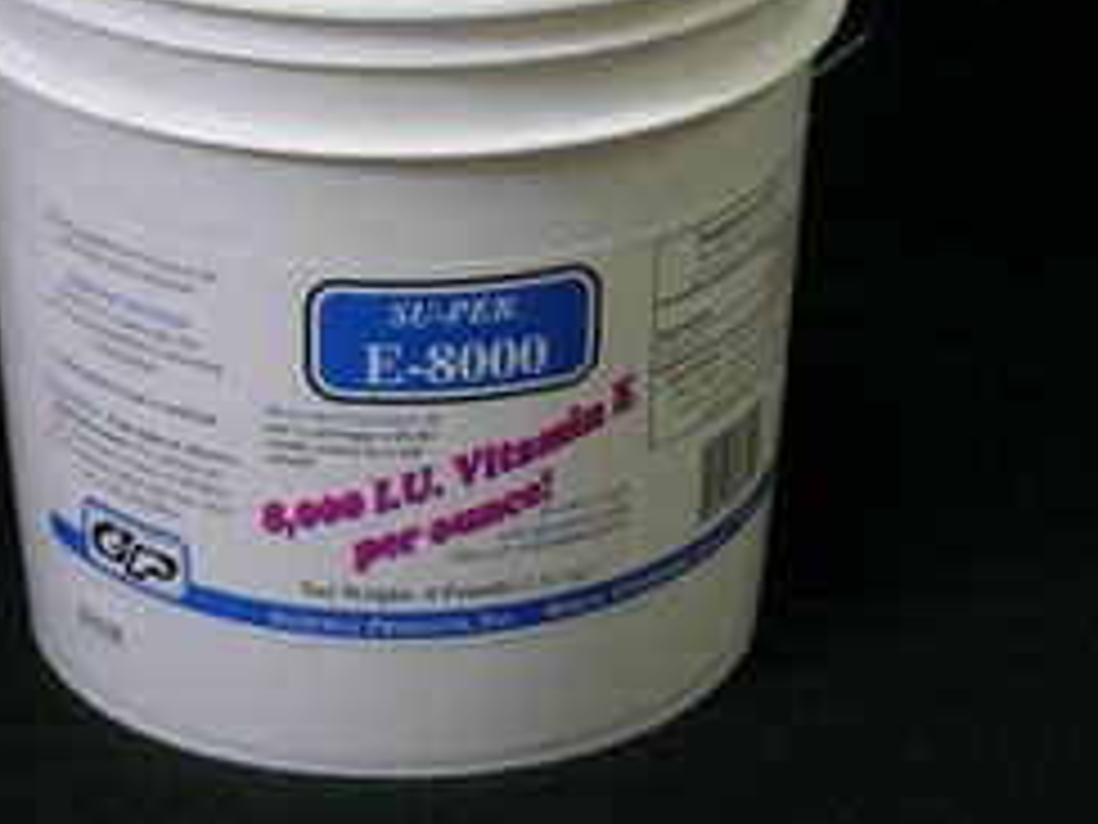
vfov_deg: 10.5
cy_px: 212
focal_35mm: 141
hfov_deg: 14.0
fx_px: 4472
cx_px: 432
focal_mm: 17.8
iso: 50
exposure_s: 1/4.9
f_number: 4.2
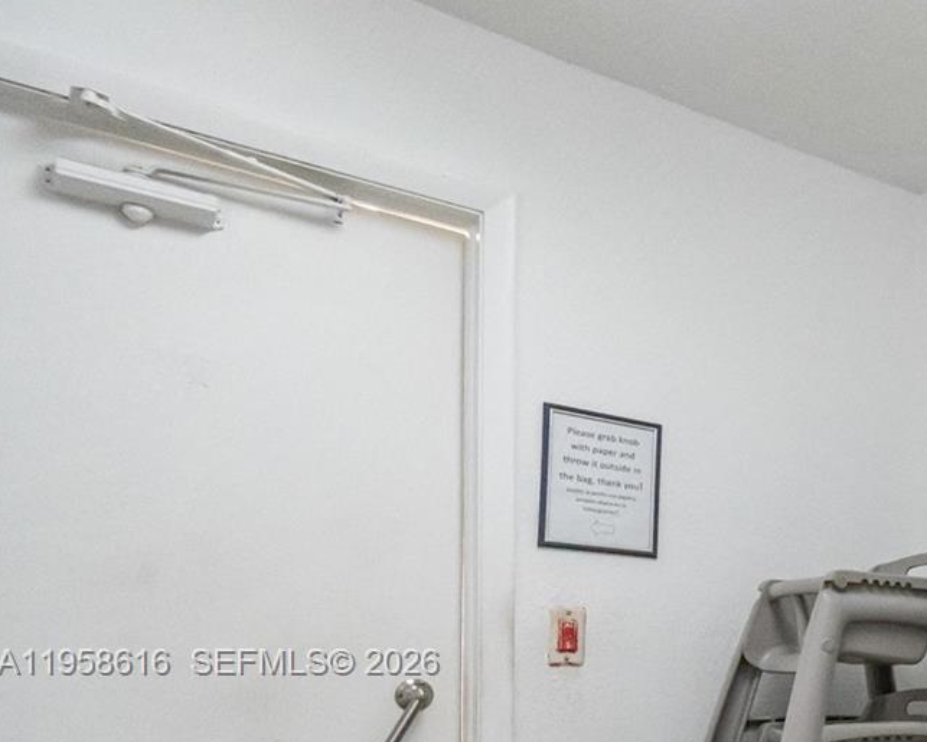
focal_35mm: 35
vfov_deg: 39.3
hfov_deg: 37.3
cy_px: 664
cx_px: 1143
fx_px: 961
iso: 5000
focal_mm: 10
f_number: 4
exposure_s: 1/160
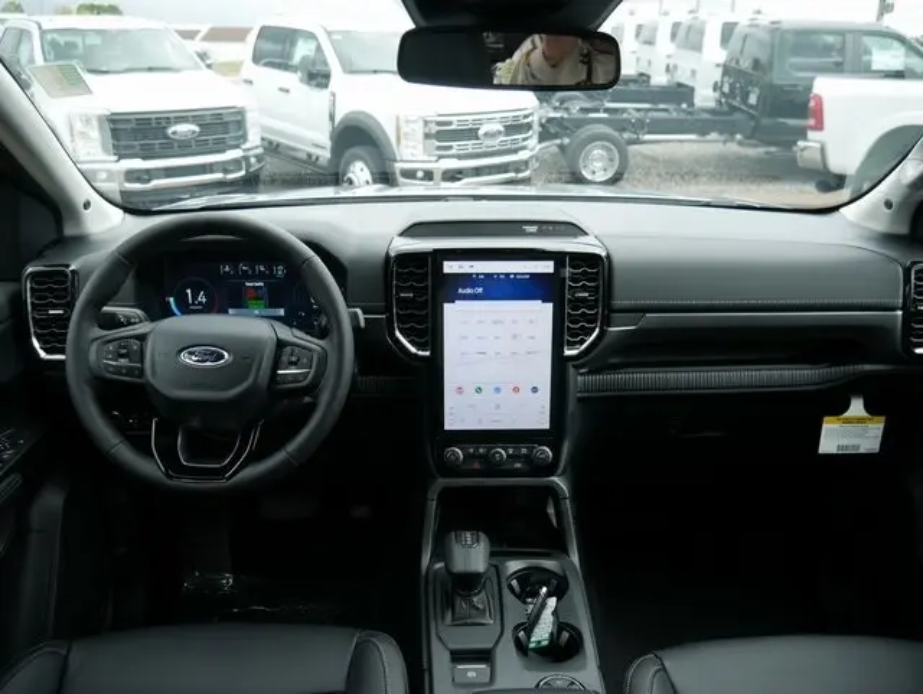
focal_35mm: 28
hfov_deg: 63.4
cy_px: 347
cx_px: 462
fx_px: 747
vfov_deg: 49.8
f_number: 4
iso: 200
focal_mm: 14
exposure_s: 1/125
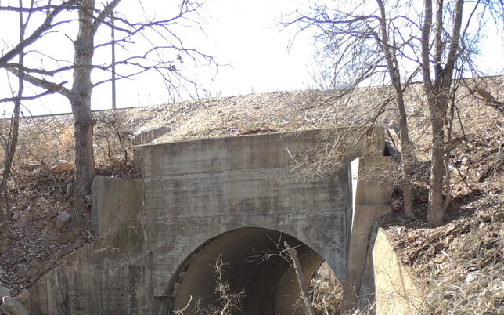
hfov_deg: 34.4
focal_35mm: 59
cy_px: 302
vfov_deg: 21.3
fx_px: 810
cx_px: 188
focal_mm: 4.9
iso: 100
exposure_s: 1/200
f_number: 3.1
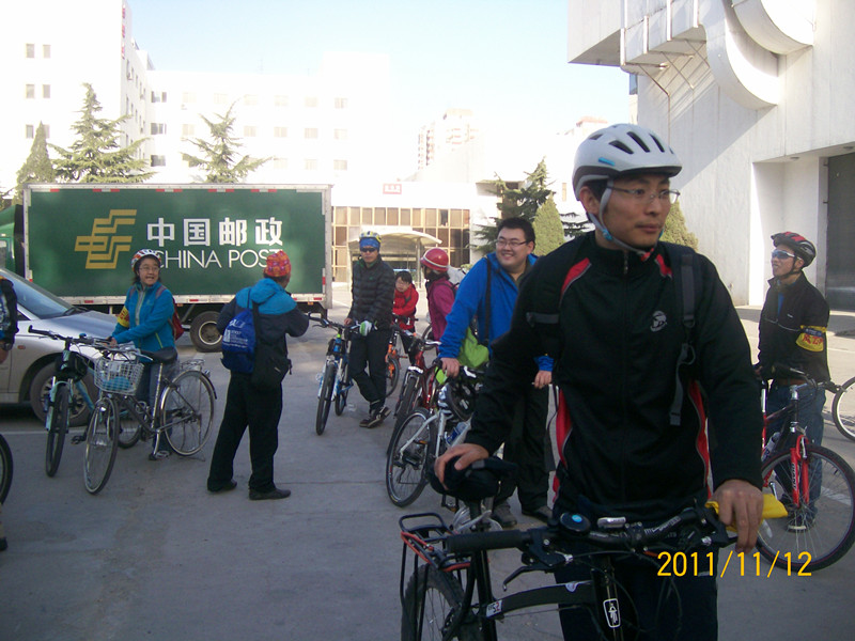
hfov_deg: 52.6
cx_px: 428
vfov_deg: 40.7
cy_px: 320
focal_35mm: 35
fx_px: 864
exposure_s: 1/444
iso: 80
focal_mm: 5.8
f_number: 2.8
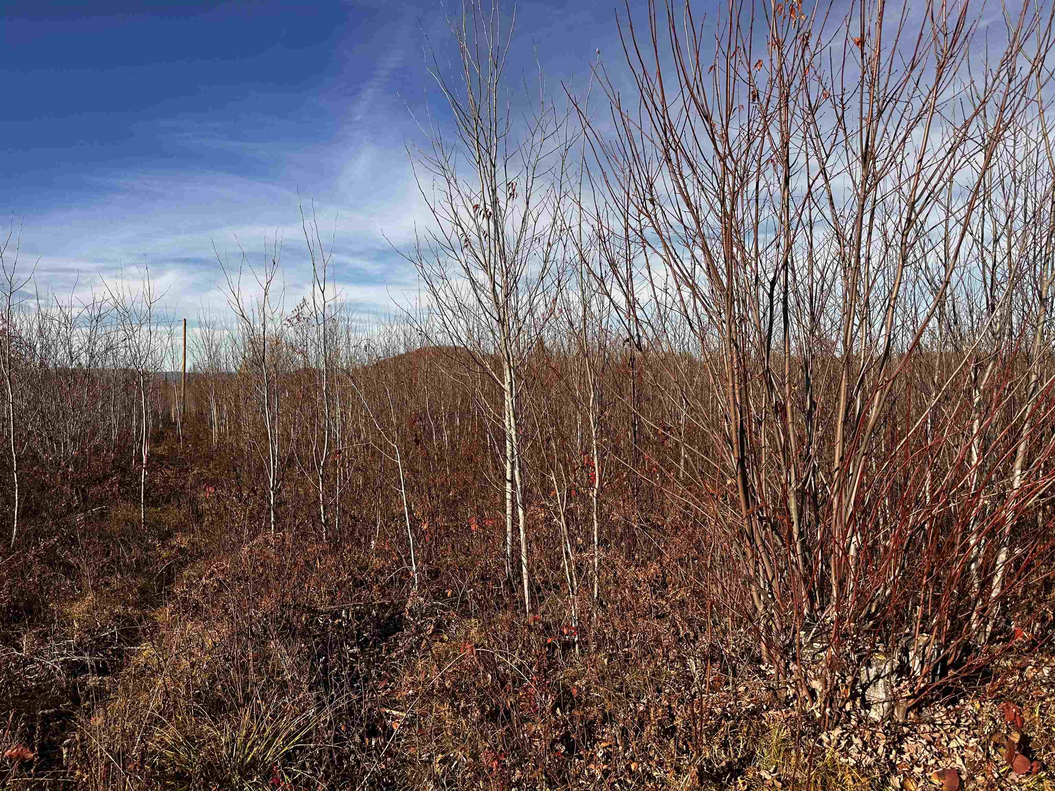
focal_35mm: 24
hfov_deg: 71.6
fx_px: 731
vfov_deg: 56.8
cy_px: 396
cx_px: 528
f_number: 1.78
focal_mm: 6.86
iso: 80
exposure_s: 1/3861
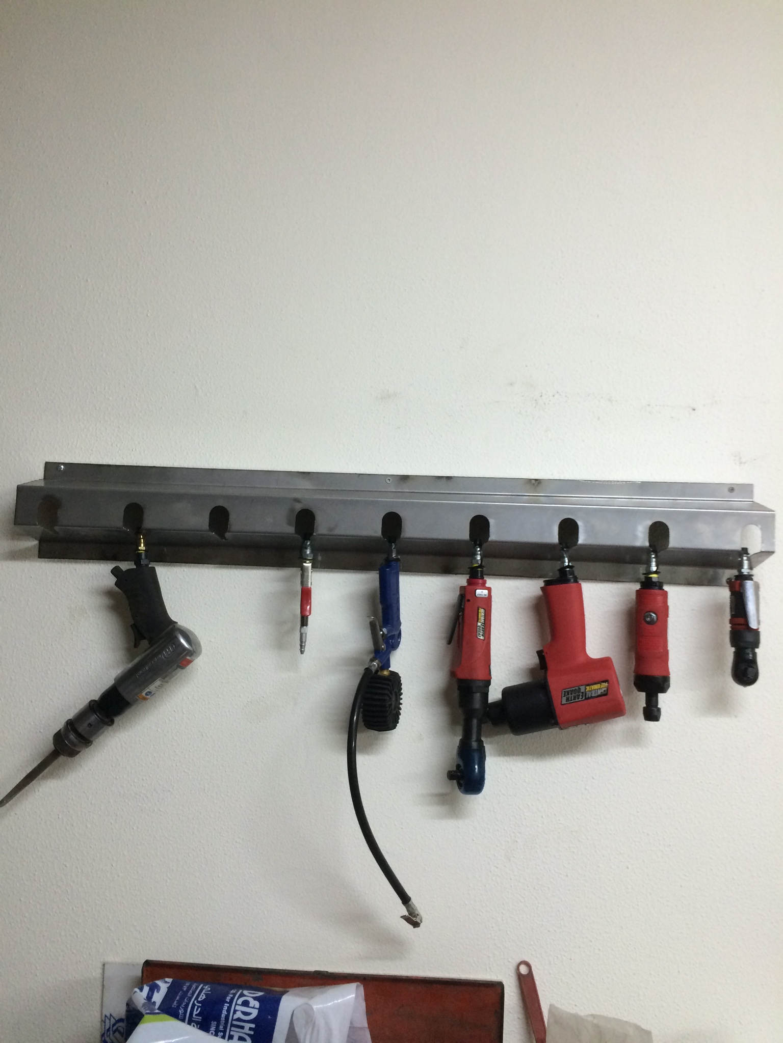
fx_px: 875
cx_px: 392
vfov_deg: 61.7
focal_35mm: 29
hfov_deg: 48.2
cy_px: 522
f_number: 2.2
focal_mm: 4.15
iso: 125
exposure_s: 1/33
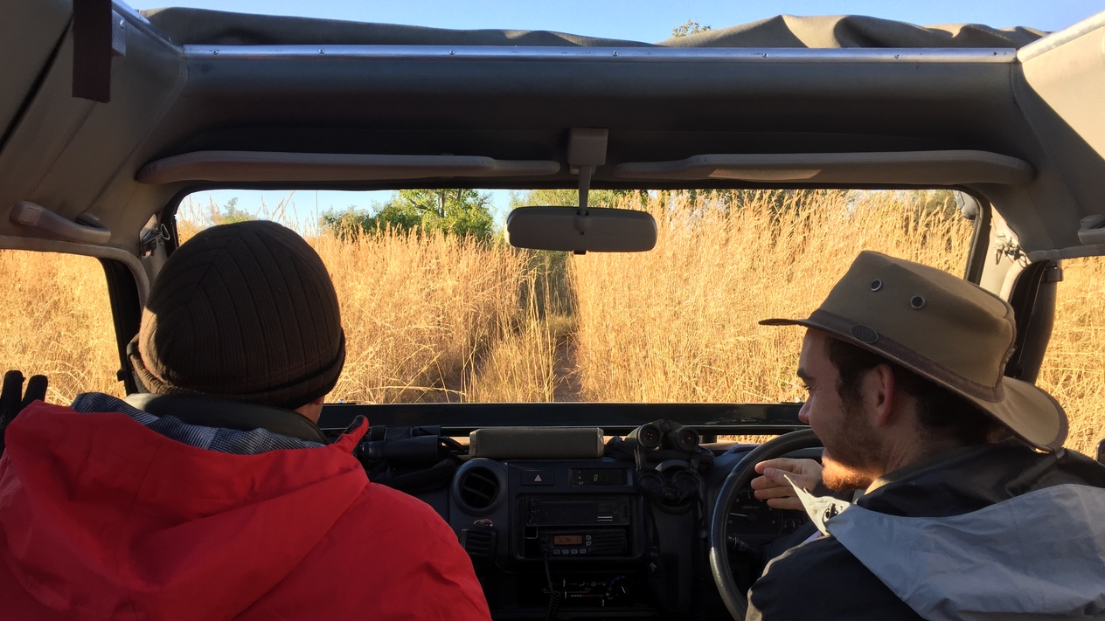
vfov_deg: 36.6
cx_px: 553
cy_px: 350
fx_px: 938
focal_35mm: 32
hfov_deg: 61.0
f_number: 2.2
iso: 32
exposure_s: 1/520
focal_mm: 4.15
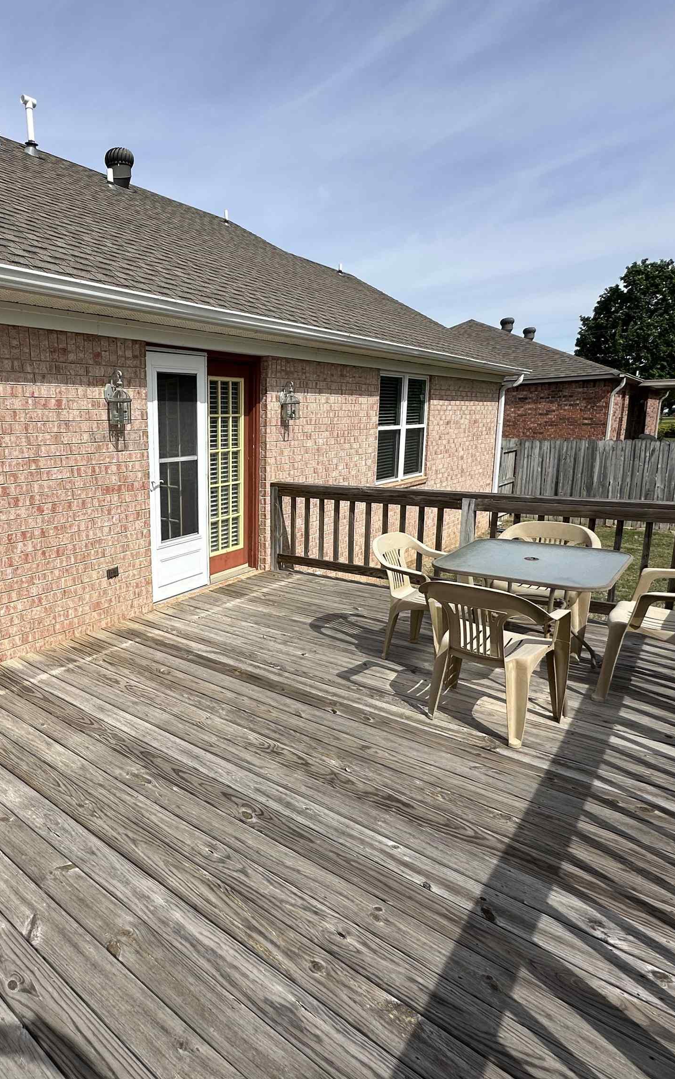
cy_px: 542
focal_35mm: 20
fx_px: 588
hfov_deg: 56.0
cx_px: 150
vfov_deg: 85.1
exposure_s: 1/2747
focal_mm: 2.22
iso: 50
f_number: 2.2
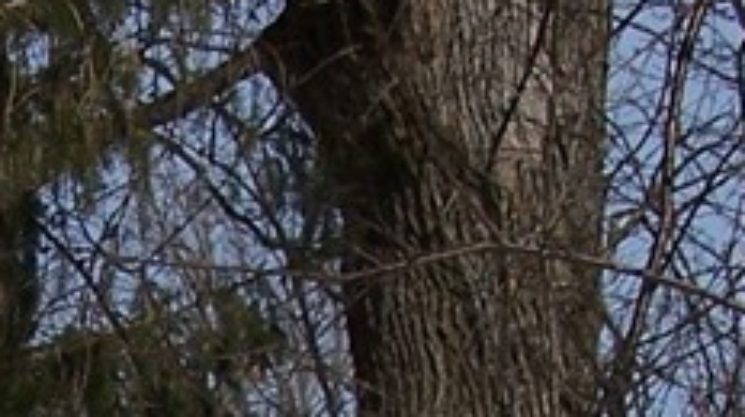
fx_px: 3612
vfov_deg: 6.4
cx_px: -135
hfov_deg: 11.6
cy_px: 885
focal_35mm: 183
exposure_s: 1/750
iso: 80
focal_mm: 6.3
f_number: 5.6
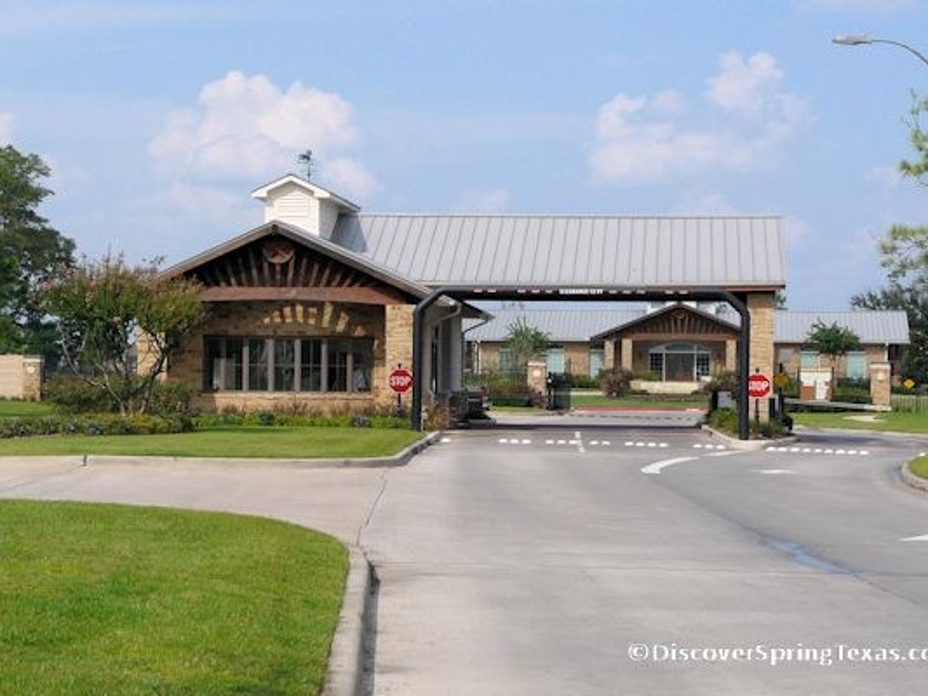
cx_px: 464
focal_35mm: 78
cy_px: 348
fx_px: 2092
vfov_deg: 18.9
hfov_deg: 25.0
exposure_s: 1/500
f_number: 6.3
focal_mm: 10
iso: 100
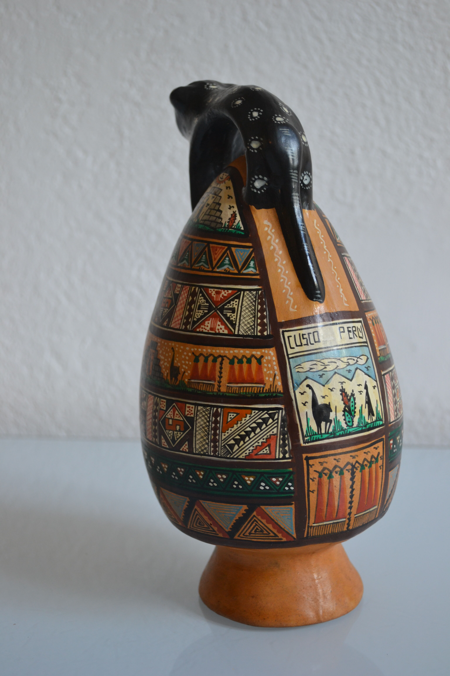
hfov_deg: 28.1
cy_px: 338
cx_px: 225
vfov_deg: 41.1
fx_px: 900
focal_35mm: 48
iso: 400
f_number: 4.8
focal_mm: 32
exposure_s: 1/20
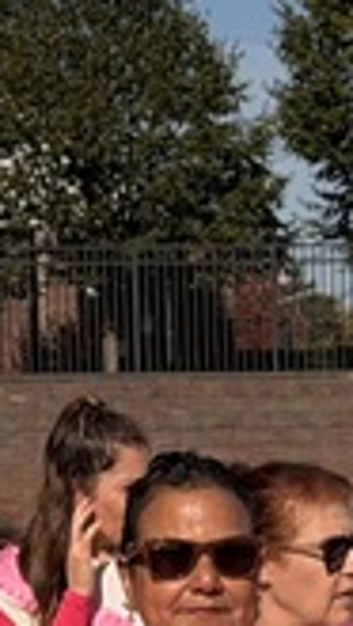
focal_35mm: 253
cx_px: 368
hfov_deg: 4.8
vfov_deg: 8.3
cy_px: 983
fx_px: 4204
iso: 64
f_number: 1.78
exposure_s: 1/20408
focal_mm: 6.76
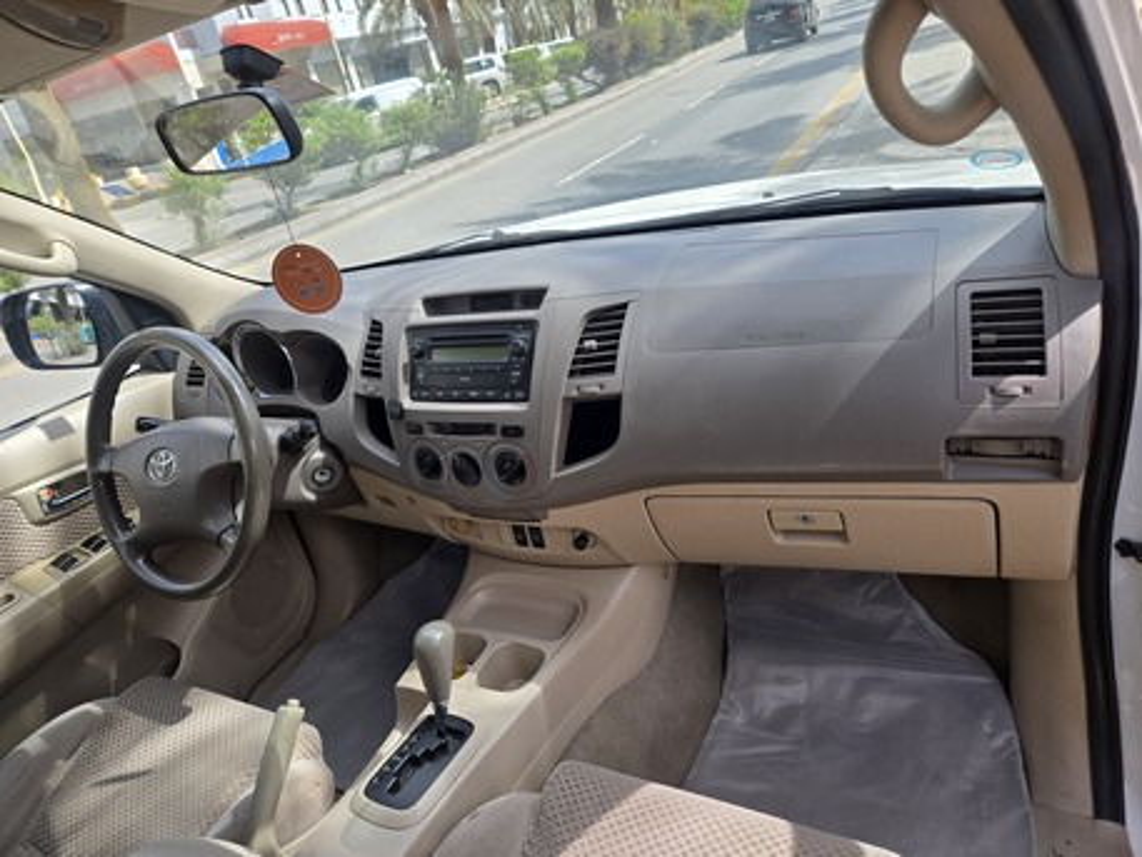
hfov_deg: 73.9
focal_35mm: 23
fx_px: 759
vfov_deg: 58.9
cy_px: 428
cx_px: 571
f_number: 1.8
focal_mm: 5.4
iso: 80
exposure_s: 1/1269
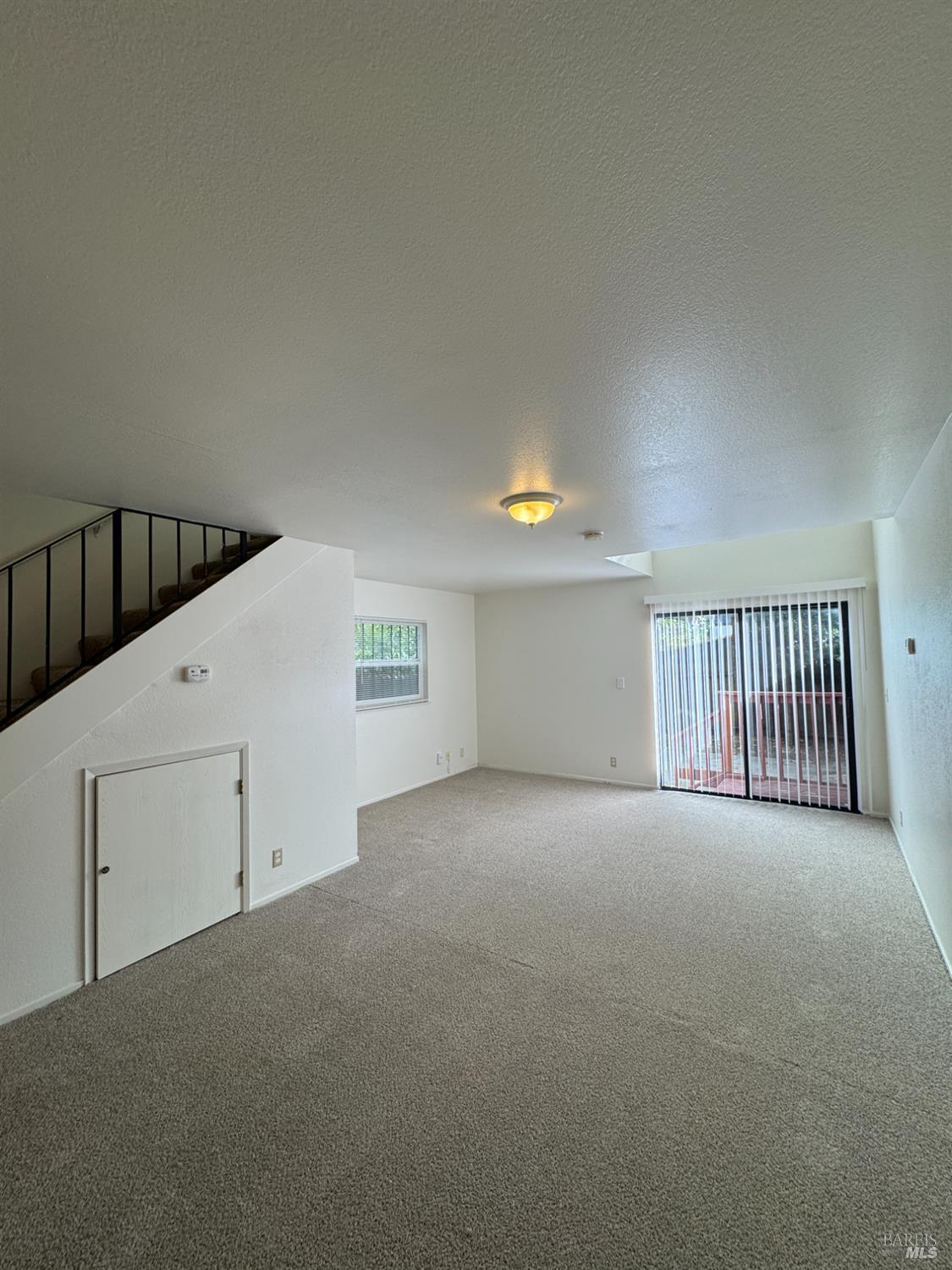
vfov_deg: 102.1
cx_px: 476
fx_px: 513
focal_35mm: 14
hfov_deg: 85.7
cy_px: 635
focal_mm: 2.22
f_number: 2.2
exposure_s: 1/130
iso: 40
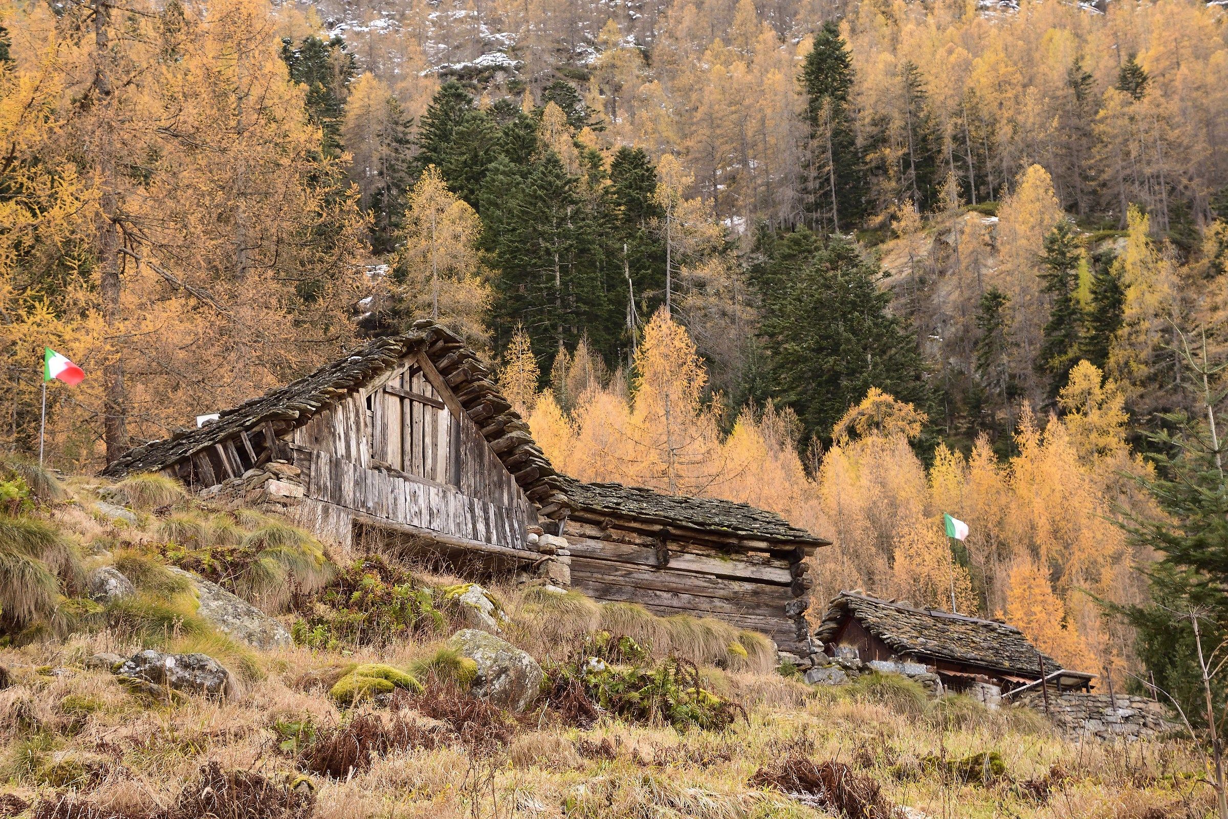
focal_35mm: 72
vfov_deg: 18.9
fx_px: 2456
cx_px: 614
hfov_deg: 28.1
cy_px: 410
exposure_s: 1/20
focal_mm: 48
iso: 400
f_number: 8
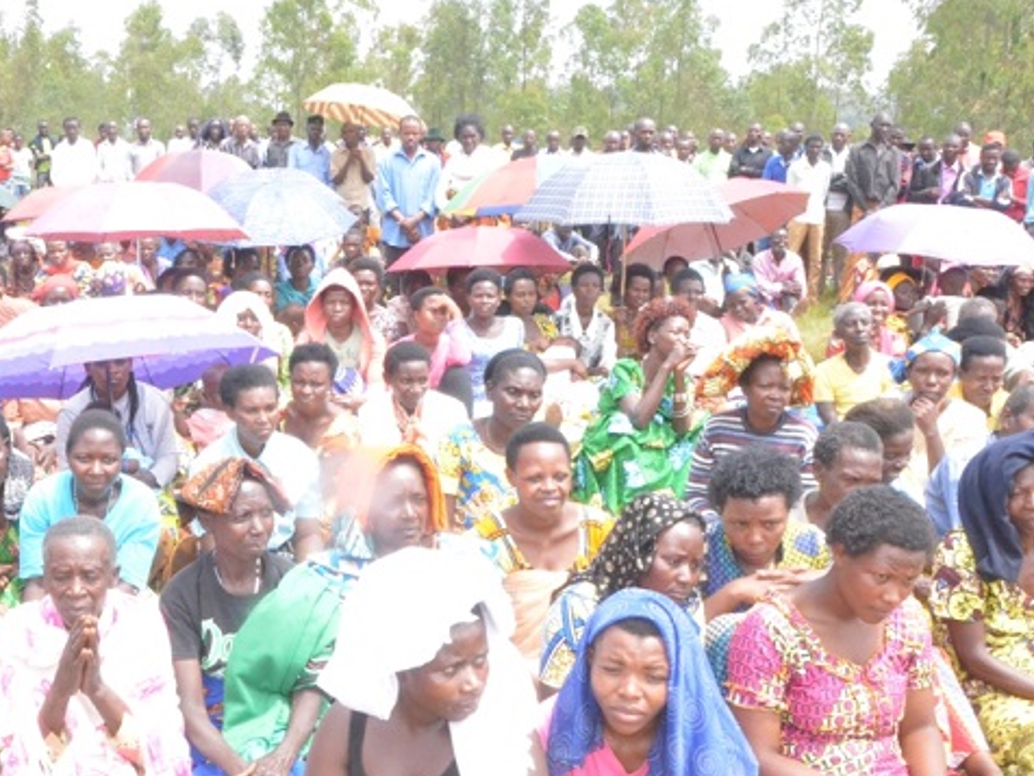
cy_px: 433
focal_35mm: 39
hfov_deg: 47.1
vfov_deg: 36.8
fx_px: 1165
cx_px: 346
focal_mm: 18
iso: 6400
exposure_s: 1/250
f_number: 22
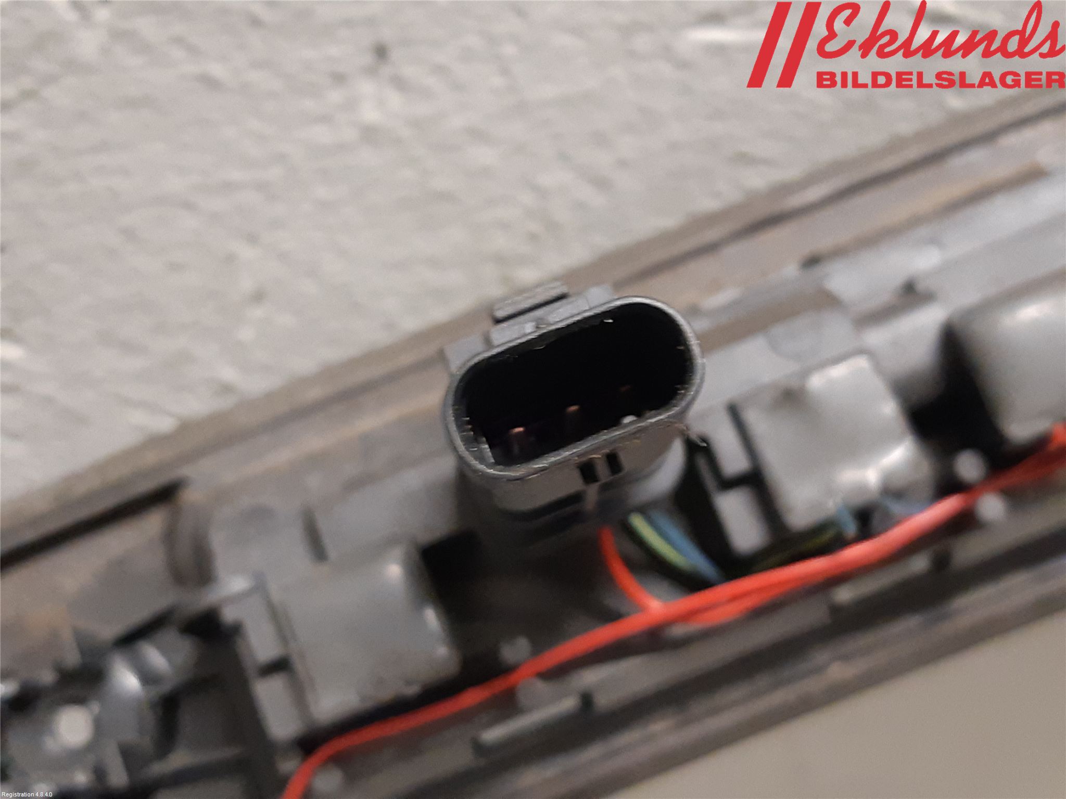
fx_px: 801
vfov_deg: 53.1
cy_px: 400
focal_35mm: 26
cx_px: 533
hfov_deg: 67.3
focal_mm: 3.93
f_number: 1.7
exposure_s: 1/25
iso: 250
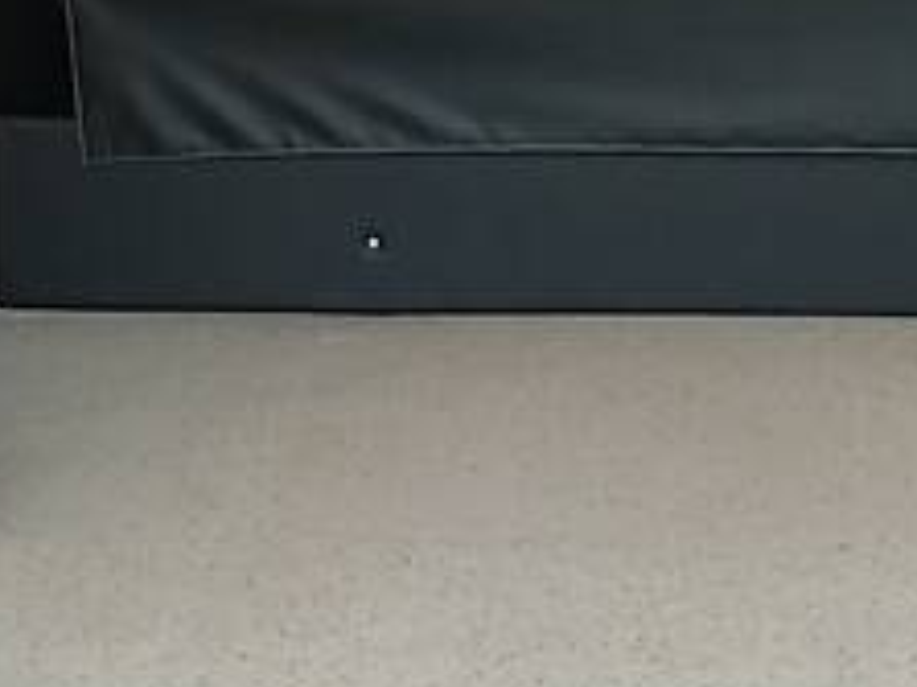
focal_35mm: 104
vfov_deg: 14.0
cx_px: 740
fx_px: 2754
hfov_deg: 18.7
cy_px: 0
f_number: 2.2
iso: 160
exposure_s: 1/33
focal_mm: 4.2
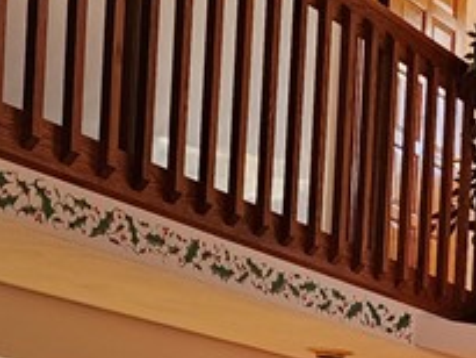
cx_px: 757
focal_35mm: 115
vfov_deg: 11.9
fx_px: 1582
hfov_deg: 15.5
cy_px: 637
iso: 125
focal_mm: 6.4
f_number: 1.8
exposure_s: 1/180
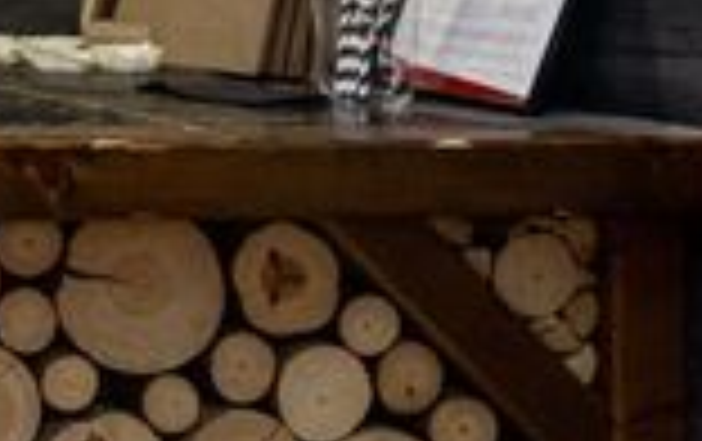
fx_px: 1399
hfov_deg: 17.4
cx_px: -788
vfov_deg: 16.4
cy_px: -218
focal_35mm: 73
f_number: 4
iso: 1000
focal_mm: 14
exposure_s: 1/100
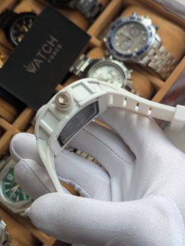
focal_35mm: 55
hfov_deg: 26.6
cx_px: 81
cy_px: 128
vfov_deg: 34.9
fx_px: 391
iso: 47
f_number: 1.85
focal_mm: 6.81
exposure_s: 1/384
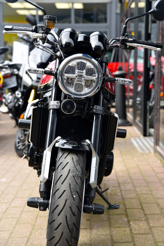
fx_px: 478
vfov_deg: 28.8
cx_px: 82
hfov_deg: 19.5
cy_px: 123
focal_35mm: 70
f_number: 4.5
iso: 100
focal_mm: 70
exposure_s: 1/80
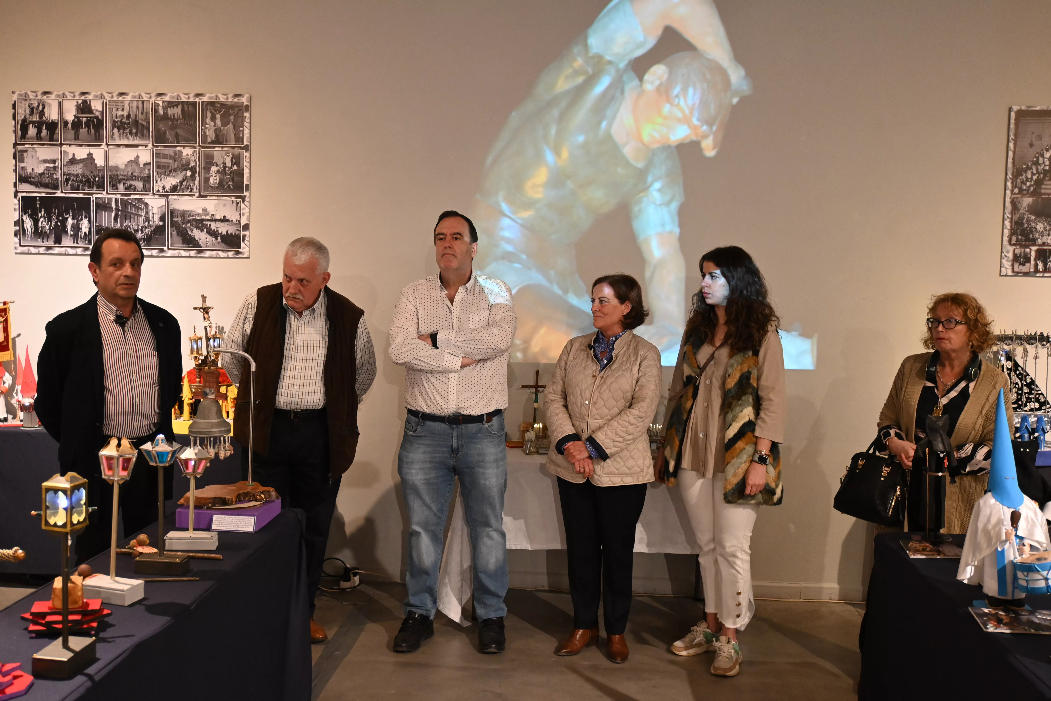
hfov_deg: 52.2
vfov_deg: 36.2
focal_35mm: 37
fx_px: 1073
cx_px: 526
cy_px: 350
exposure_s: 1/50
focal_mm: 24.5
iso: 1600
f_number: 4.2
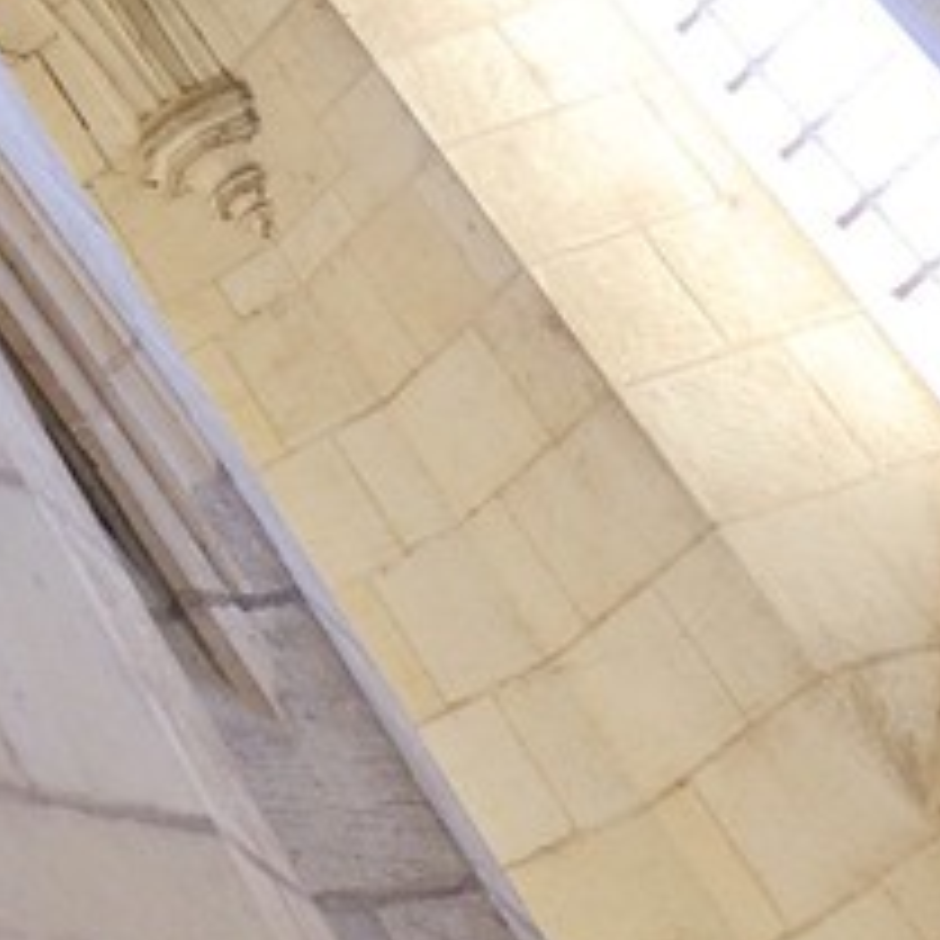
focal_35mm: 91
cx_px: -2132
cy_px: -1430
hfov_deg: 10.4
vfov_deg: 13.2
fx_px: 2796
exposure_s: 1/13
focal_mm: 14
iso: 400
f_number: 8
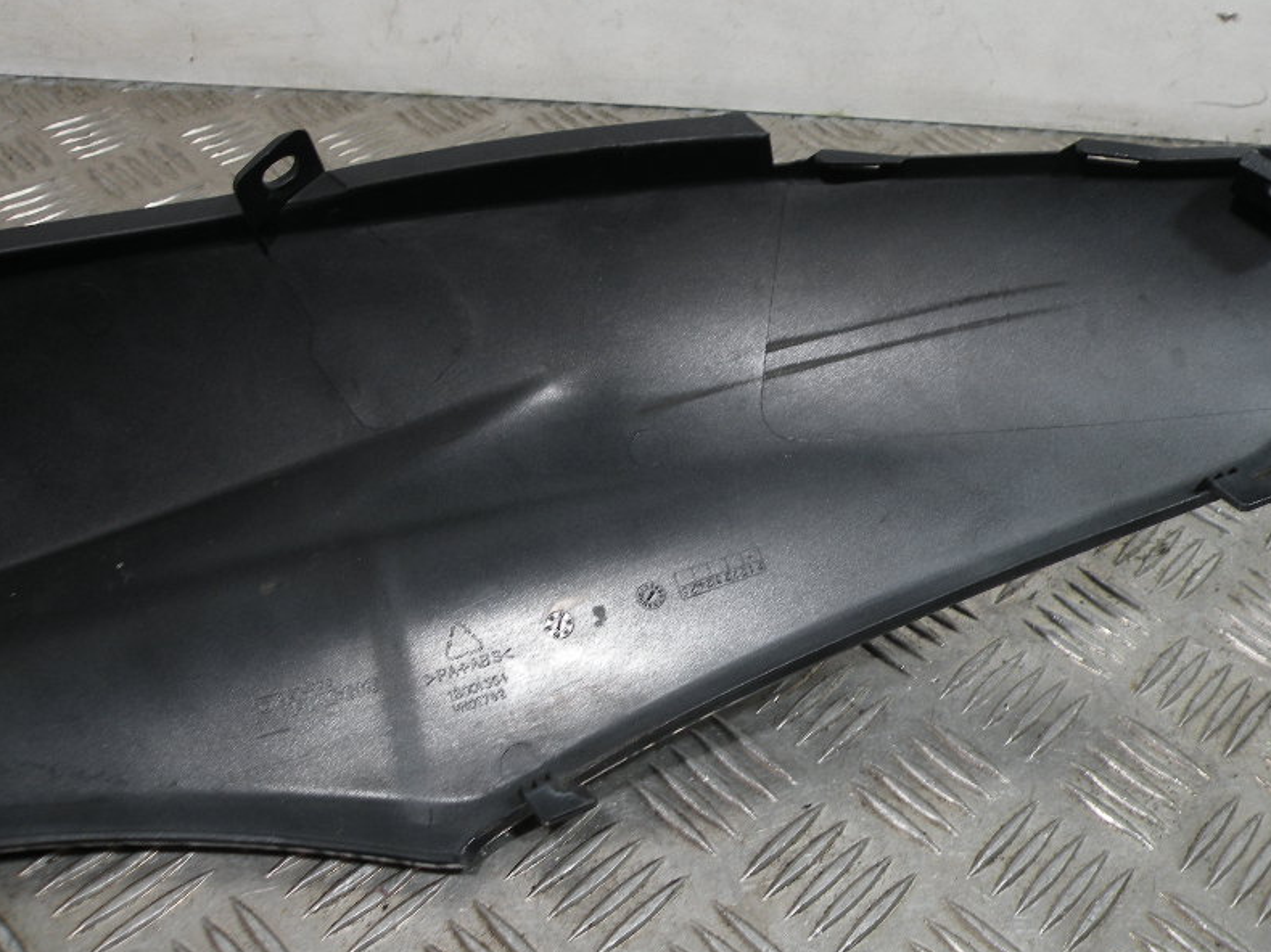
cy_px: 365
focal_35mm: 35
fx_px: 1285
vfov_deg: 40.4
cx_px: 795
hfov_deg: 52.1
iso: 64
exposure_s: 1/82.6
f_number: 3.2
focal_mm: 4.7
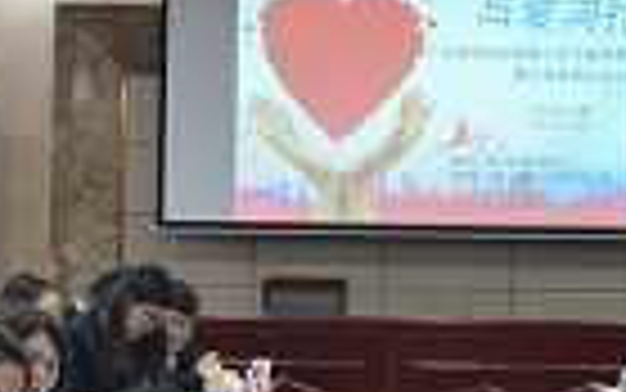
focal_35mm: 132
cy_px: 124
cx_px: 446
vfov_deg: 9.9
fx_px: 2253
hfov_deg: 15.8
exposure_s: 1/100
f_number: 5.6
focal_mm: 24
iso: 3200
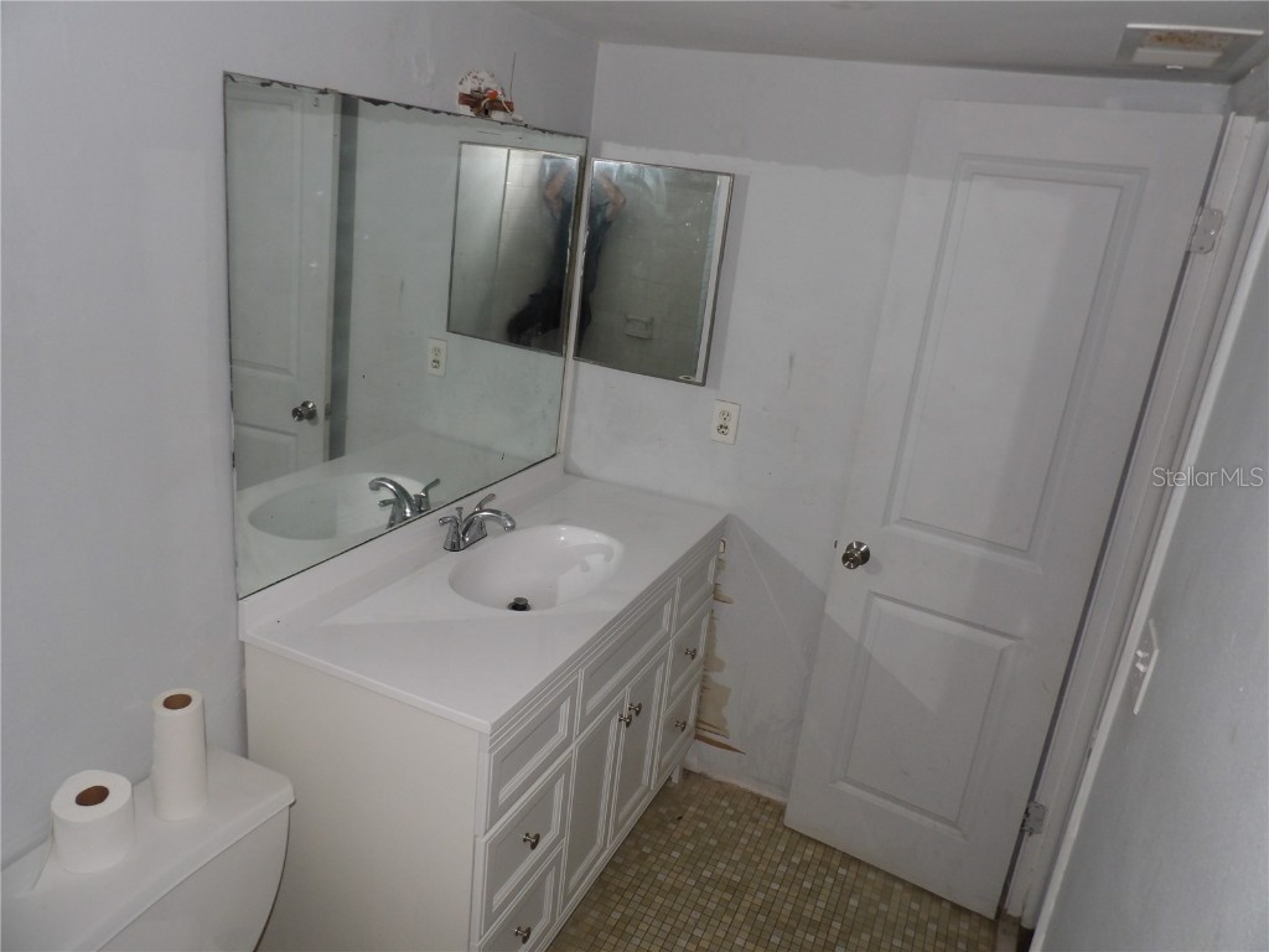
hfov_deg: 71.6
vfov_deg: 56.8
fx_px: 880
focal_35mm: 24
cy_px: 476
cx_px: 634
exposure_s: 1/33
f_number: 3.2
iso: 200
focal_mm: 4.3
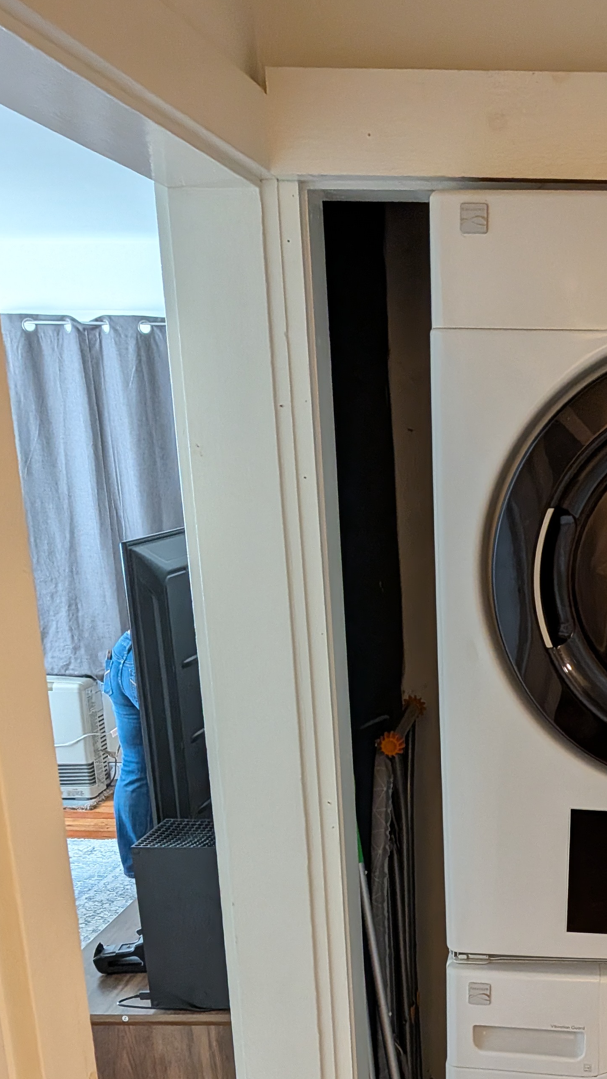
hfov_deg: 27.4
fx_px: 1173
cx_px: 606
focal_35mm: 41
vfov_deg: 47.8
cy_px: 789
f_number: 1.7
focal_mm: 4.53
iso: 1228
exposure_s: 1/120
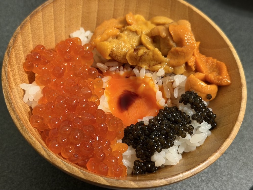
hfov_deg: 39.7
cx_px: 126
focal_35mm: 48
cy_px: 95
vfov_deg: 30.3
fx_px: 351
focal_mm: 6.76
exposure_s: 1/33
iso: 400
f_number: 1.78
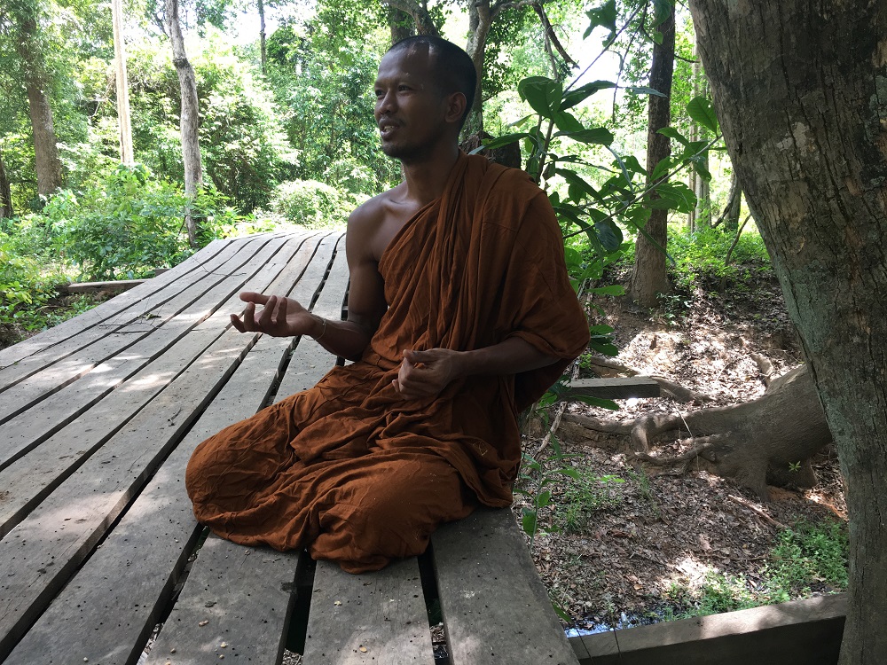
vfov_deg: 48.2
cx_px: 444
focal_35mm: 29
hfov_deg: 61.7
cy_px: 332
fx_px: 743
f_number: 2.2
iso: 40
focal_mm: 4.15
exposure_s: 1/120
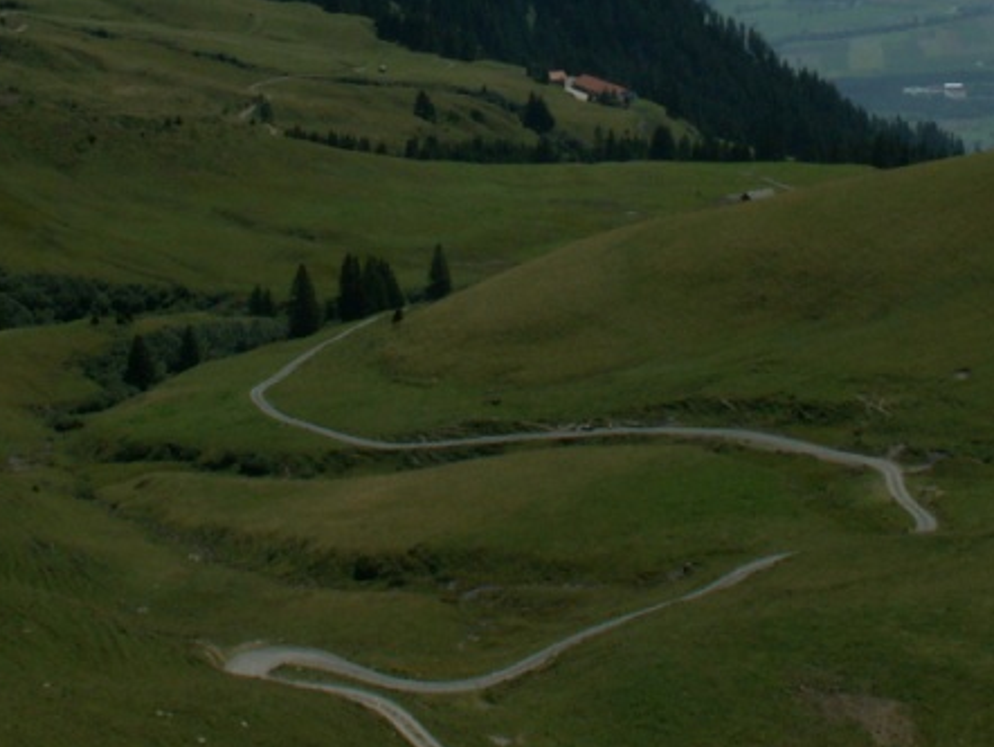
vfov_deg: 17.6
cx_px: 540
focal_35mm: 81
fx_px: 2327
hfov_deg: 24.1
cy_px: -76
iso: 50
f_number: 8
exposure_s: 1/400
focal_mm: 5.86
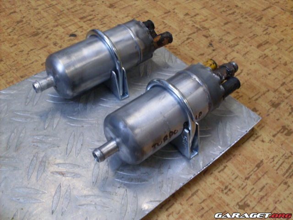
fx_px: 322
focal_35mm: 38
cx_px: 146
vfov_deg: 37.7
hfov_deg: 49.0
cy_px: 110
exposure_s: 1/30
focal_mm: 6.3
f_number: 2.8
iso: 200
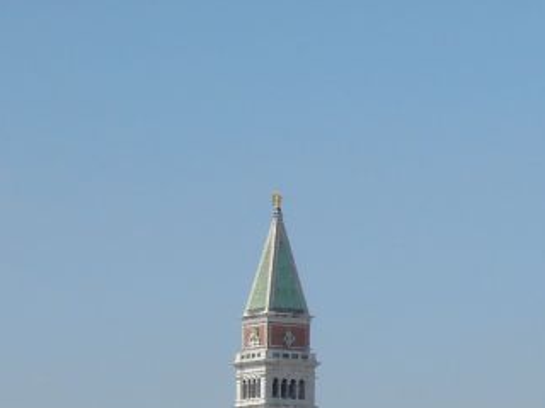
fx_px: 3527
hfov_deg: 8.7
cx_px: 651
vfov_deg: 6.6
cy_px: 590
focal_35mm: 224
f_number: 5
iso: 160
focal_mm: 12.5
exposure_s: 1/1600
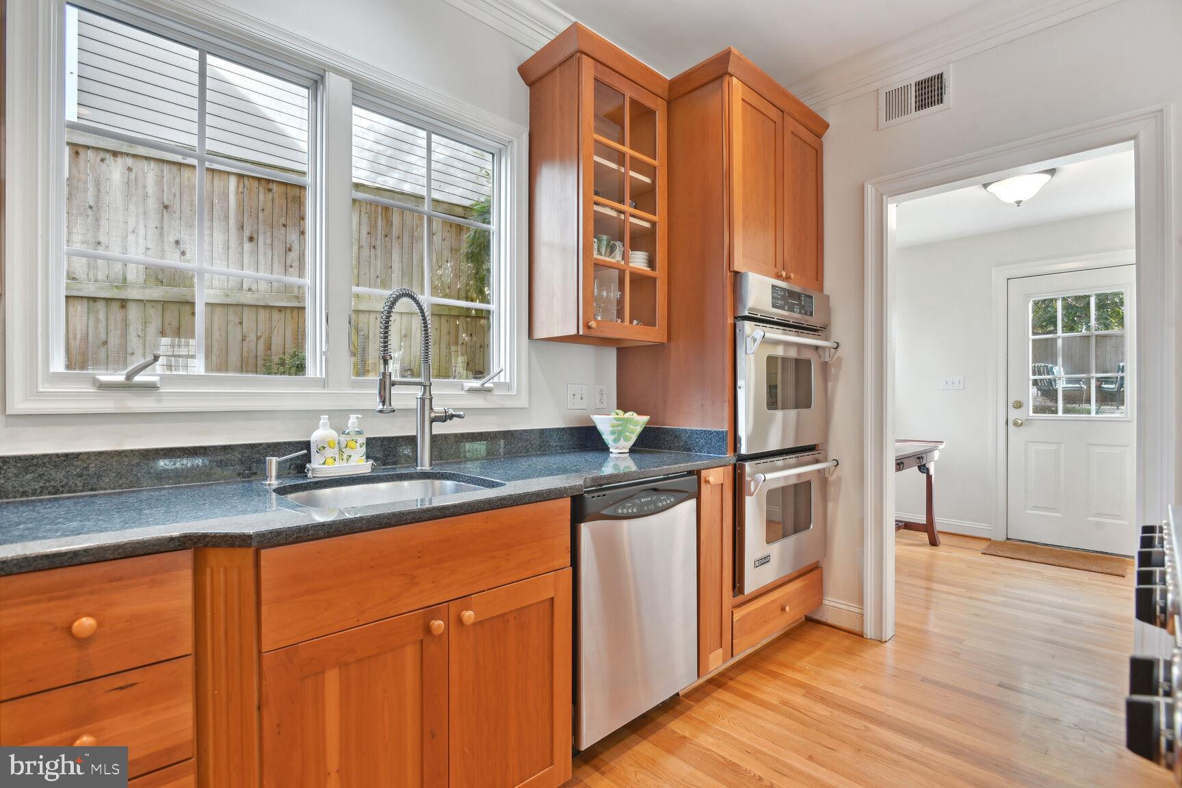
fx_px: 558
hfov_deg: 93.3
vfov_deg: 70.4
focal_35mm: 17
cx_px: 591
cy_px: 394
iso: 200
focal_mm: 17
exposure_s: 1/10
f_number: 8
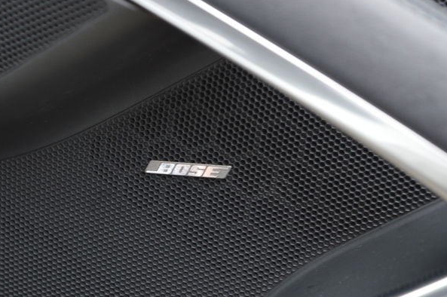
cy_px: 178
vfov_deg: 13.5
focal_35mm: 101
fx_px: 1253
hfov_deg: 20.2
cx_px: 183
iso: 640
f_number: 5.6
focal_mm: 52
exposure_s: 1/15
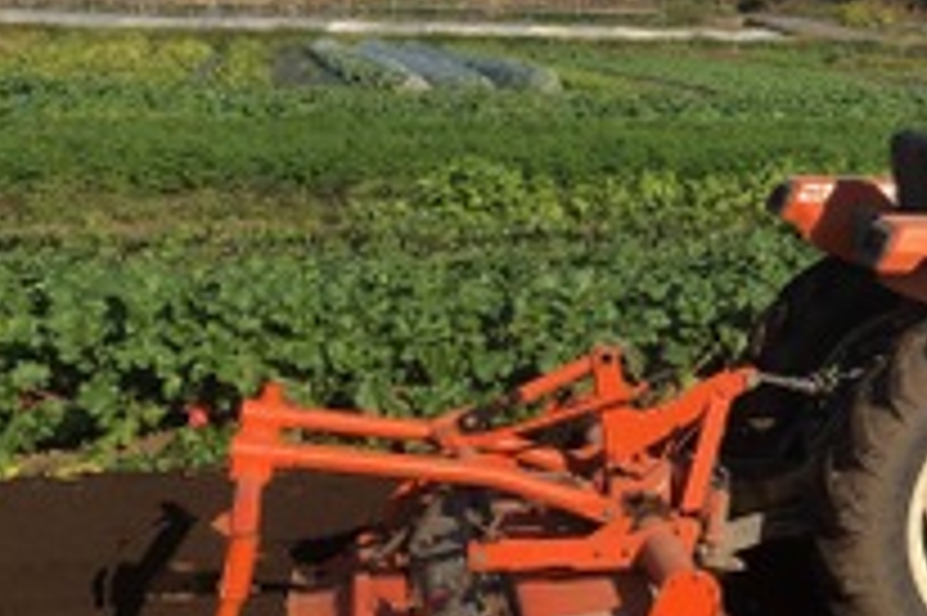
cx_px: 1026
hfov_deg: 27.2
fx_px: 1750
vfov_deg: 19.7
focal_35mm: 68
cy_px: 94
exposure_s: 1/2288
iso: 20
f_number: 1.8
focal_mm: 3.99
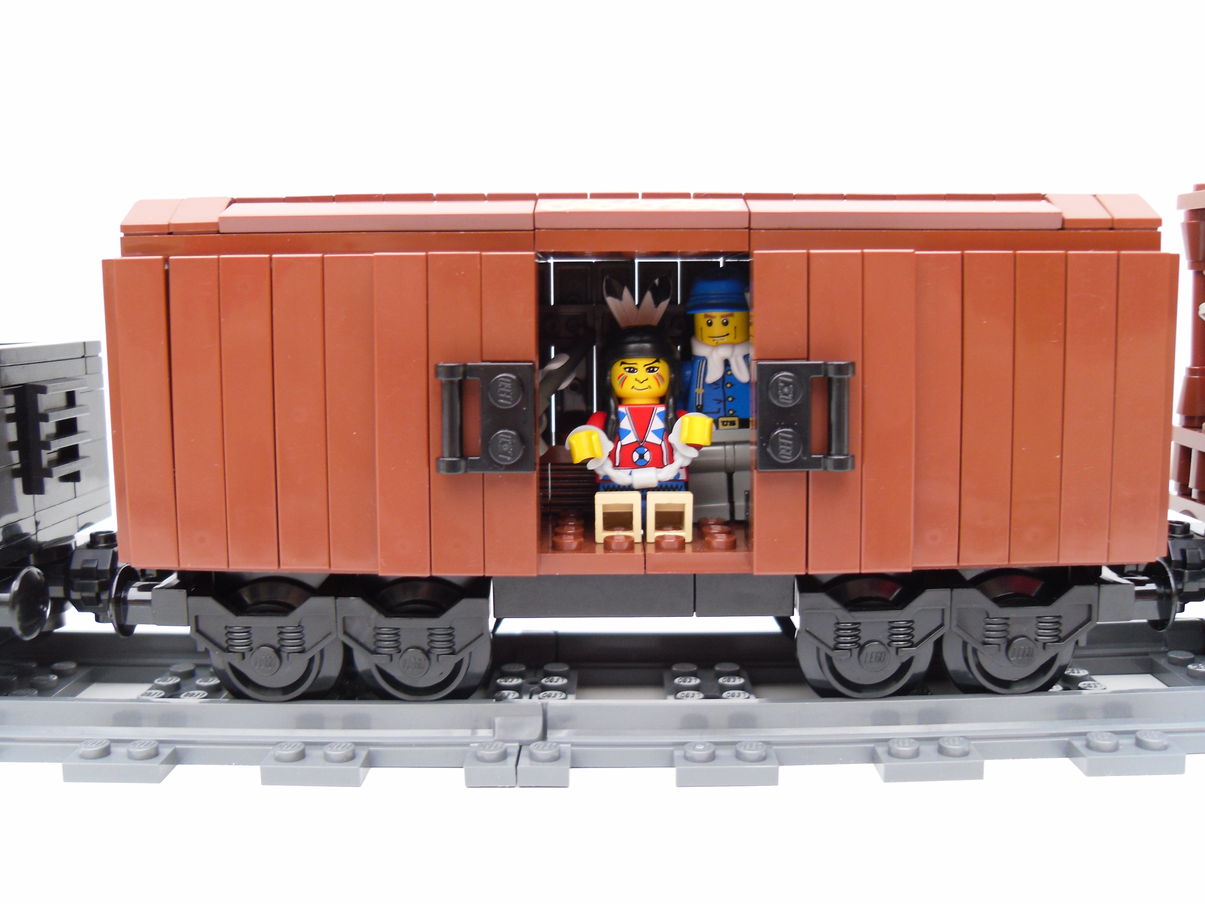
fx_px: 1184
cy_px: 452
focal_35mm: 34
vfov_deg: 41.8
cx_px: 602
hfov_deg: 54.0
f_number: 2.8
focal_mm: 6
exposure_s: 1/58
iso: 100
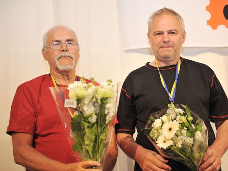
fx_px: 421
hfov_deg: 30.3
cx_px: 122
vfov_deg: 22.9
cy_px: 87
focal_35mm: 64
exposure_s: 1/80
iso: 800
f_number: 2.8
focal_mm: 58
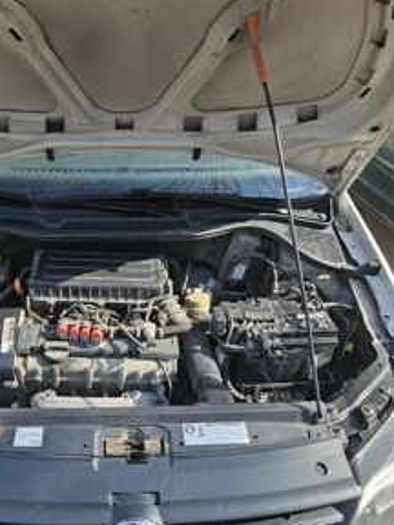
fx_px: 486
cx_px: 124
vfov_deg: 56.1
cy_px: 330
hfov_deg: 43.4
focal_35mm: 32
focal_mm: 5.4
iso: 32
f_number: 1.8
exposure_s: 1/625
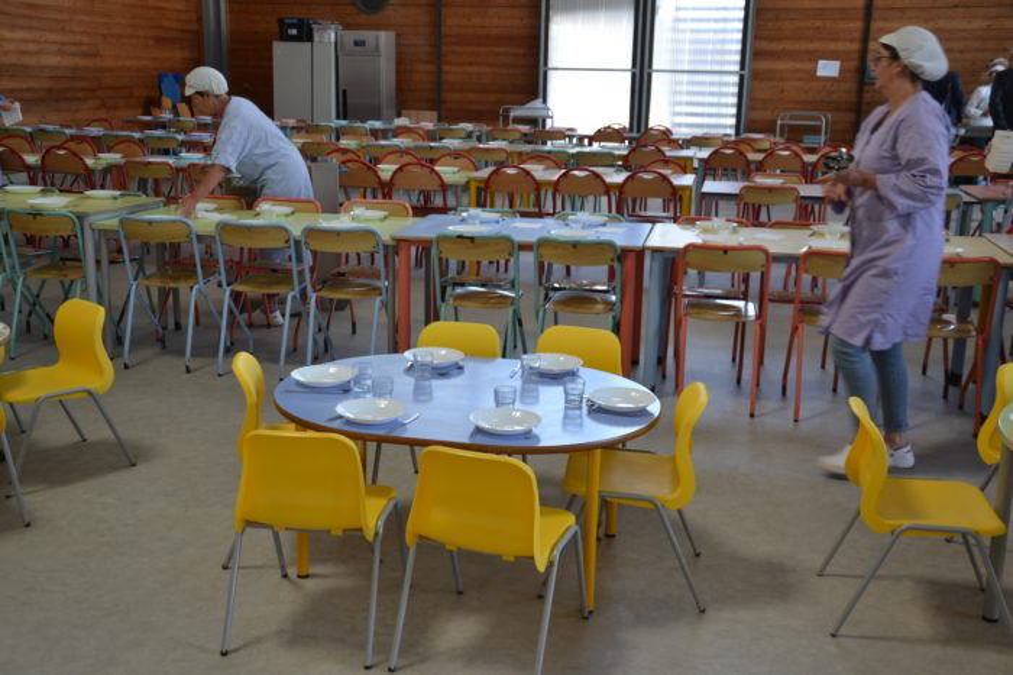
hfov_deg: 49.6
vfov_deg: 34.2
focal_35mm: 39
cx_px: 506
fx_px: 1097
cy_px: 338
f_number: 4.5
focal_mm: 26
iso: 400
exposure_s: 1/80
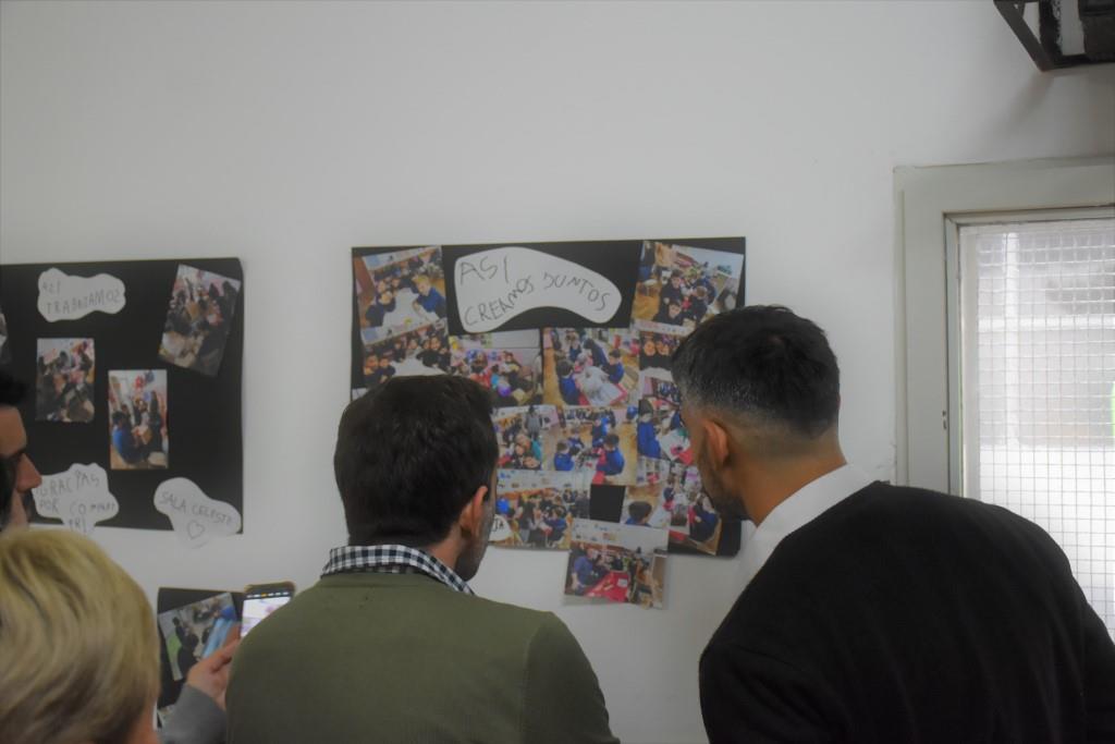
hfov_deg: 37.8
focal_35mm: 52
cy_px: 372
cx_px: 558
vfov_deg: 25.8
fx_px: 1626
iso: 1600
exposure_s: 1/100
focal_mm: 35
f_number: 5
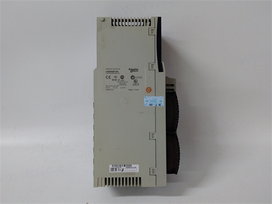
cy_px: 102
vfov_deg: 51.4
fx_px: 212
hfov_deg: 65.3
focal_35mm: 27
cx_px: 136
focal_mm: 3.79
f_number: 2
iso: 312
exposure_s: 1/33
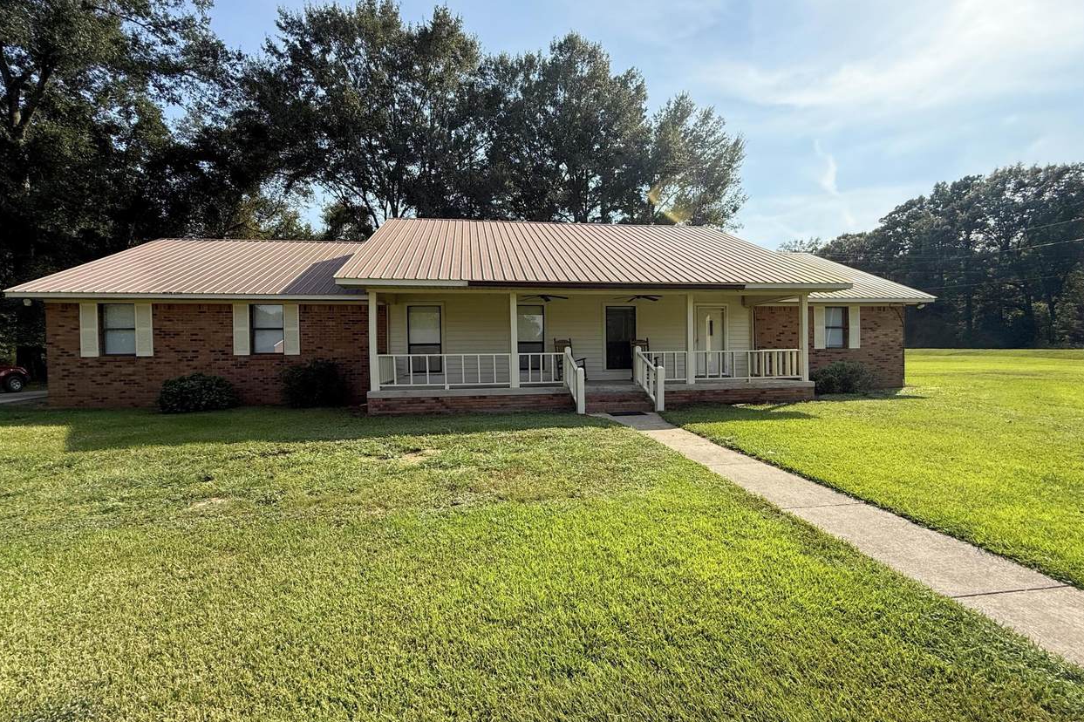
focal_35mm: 15
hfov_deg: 100.4
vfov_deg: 77.3
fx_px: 452
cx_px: 539
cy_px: 362
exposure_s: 1/1497
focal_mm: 2.22
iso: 64
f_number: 2.2
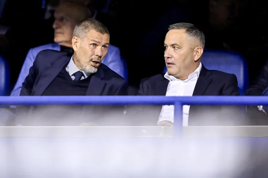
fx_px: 2976
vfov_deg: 3.4
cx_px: 134
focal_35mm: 400
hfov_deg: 5.2
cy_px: 89
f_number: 2.8
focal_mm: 400
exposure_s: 1/500
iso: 5000
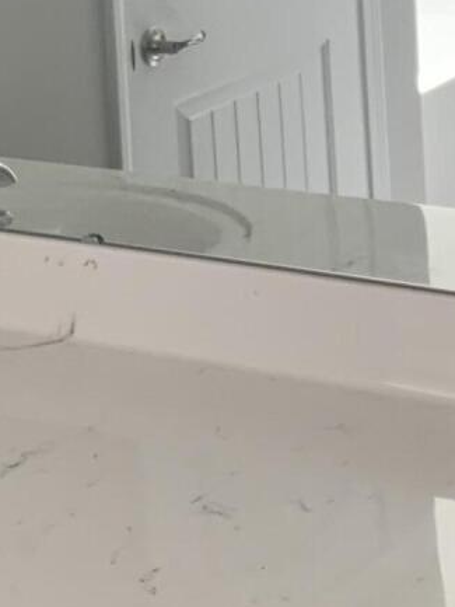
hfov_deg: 12.4
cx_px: 265
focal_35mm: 120
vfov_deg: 15.8
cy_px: -115
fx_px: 2102
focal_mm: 4.25
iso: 100
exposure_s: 1/121
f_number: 1.8
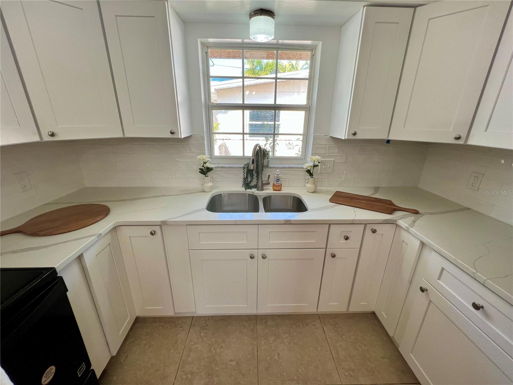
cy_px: 192
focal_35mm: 13
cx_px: 256
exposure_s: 1/120
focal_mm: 1.57
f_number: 1.8
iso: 50
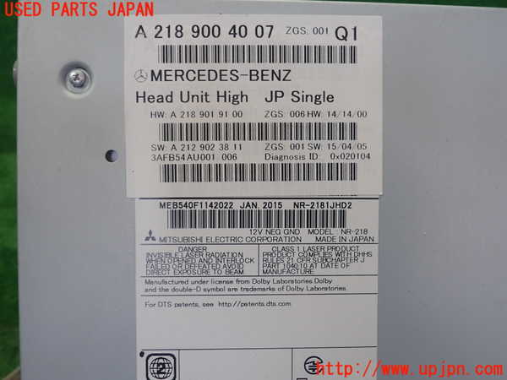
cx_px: 254
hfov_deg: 60.0
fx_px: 439
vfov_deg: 46.8
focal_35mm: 30
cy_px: 190
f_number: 2.3
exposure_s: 1/125
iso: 100
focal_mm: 5.5
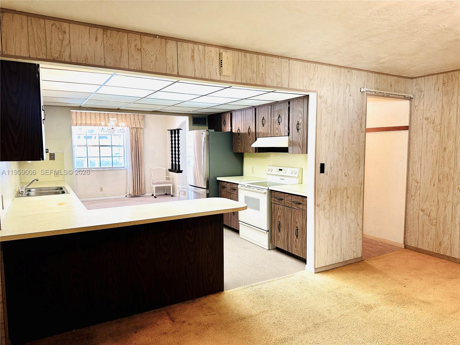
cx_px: 230
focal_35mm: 24
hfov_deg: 71.6
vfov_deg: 56.8
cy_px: 172
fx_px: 319
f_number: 1.78
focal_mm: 6.86
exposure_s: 1/60
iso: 160
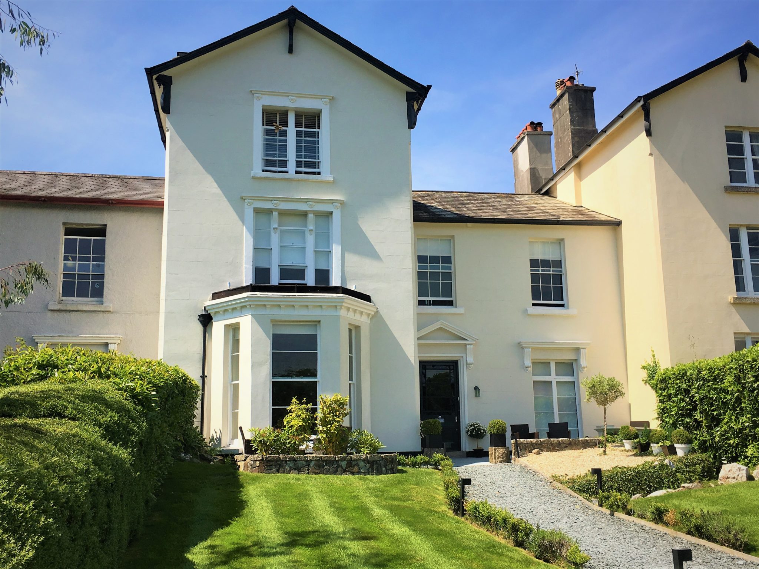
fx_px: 636
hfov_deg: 61.7
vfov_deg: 48.2
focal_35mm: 29
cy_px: 284
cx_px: 380
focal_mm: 4.15
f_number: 2.2
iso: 25
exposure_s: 1/1425
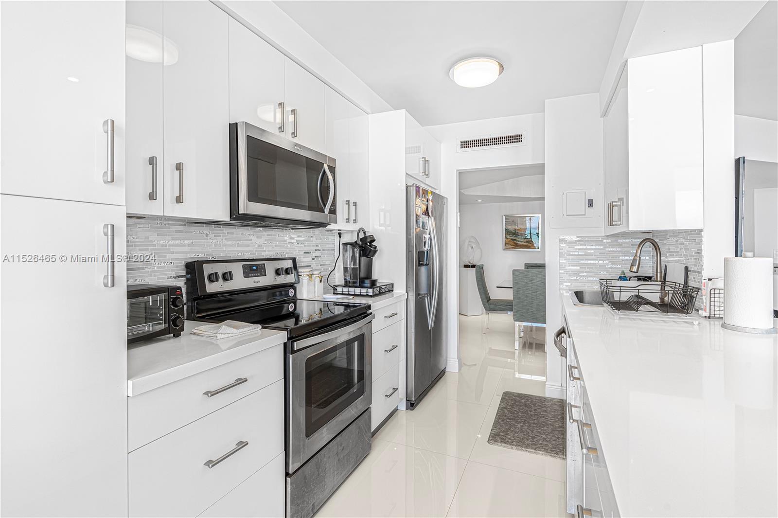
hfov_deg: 96.8
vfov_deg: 73.7
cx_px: 389
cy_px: 259
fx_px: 346
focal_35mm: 16
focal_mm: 16
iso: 1000
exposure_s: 1/25
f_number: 9
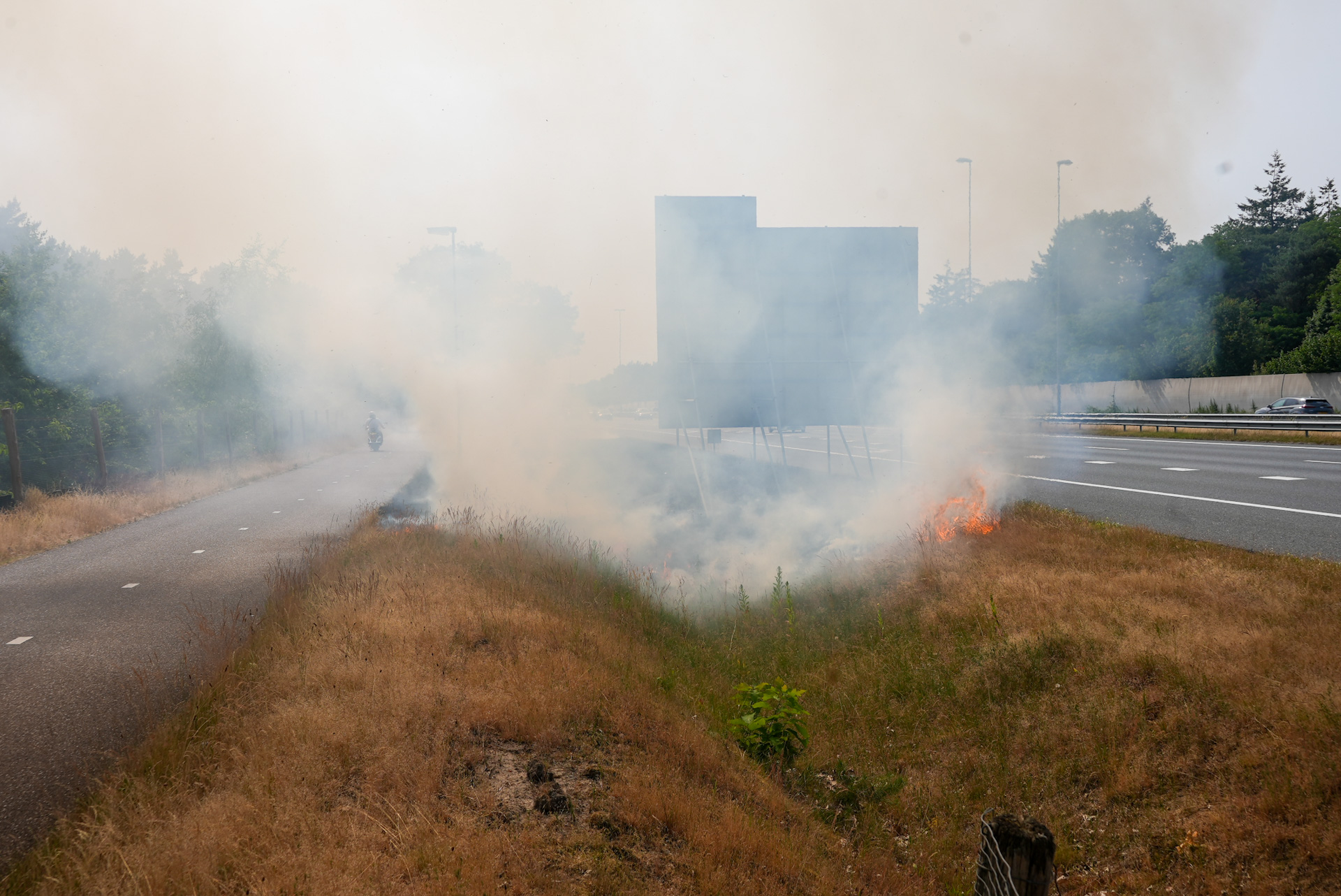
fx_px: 1230
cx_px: 670
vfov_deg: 40.0
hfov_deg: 57.2
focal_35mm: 33
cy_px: 448
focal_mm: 33
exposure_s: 1/320
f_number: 10
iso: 100
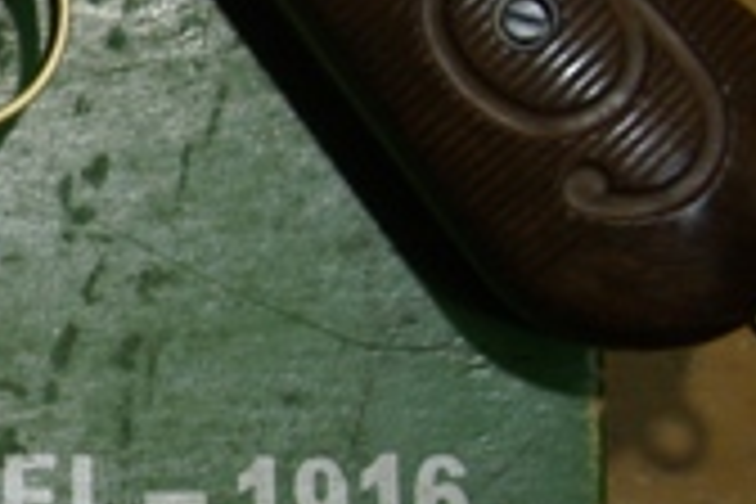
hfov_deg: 7.9
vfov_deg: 5.5
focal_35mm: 249
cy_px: 45
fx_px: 5236
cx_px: -716
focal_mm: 35
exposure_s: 1/30
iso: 400
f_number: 4.5
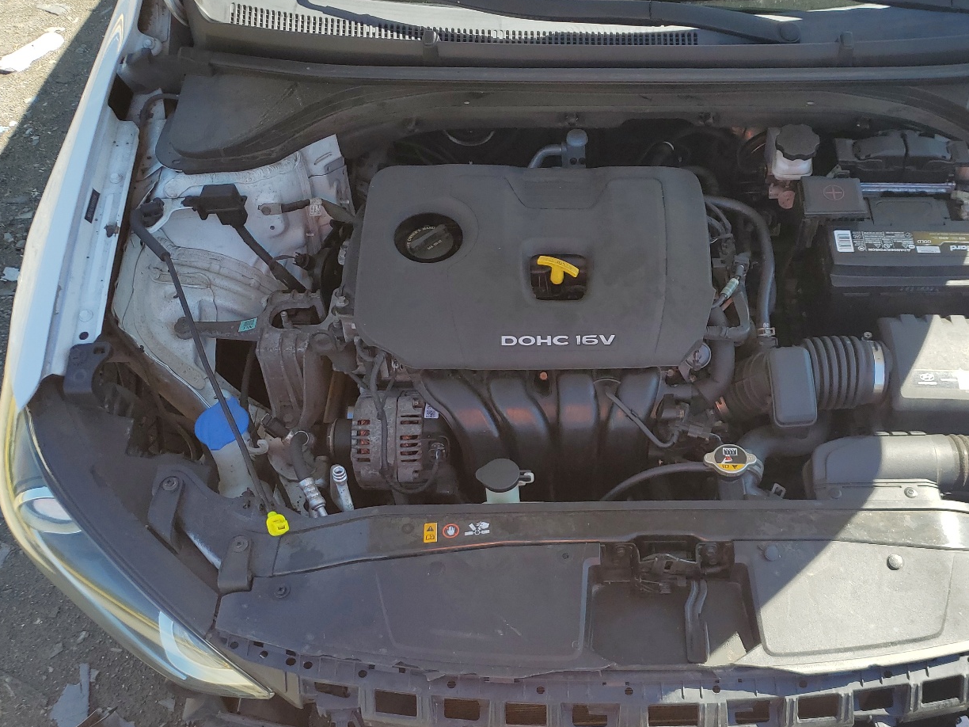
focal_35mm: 34
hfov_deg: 53.2
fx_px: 952
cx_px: 624
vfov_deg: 41.8
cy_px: 397
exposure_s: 1/769
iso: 50
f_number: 1.5
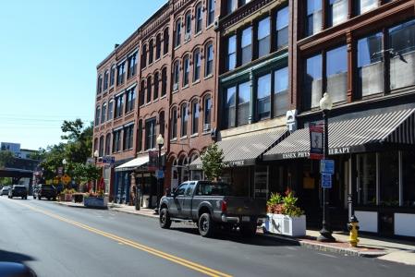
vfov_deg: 36.9
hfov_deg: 53.1
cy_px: 138
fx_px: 415
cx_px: 208
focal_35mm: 36
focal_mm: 24
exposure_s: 1/200
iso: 100
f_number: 7.1
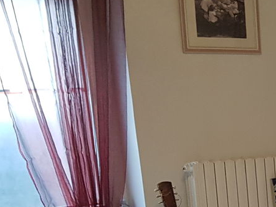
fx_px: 749
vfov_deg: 15.1
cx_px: 457
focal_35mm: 94
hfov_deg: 17.8
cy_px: 256
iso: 160
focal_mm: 4.2
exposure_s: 1/25
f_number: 1.7
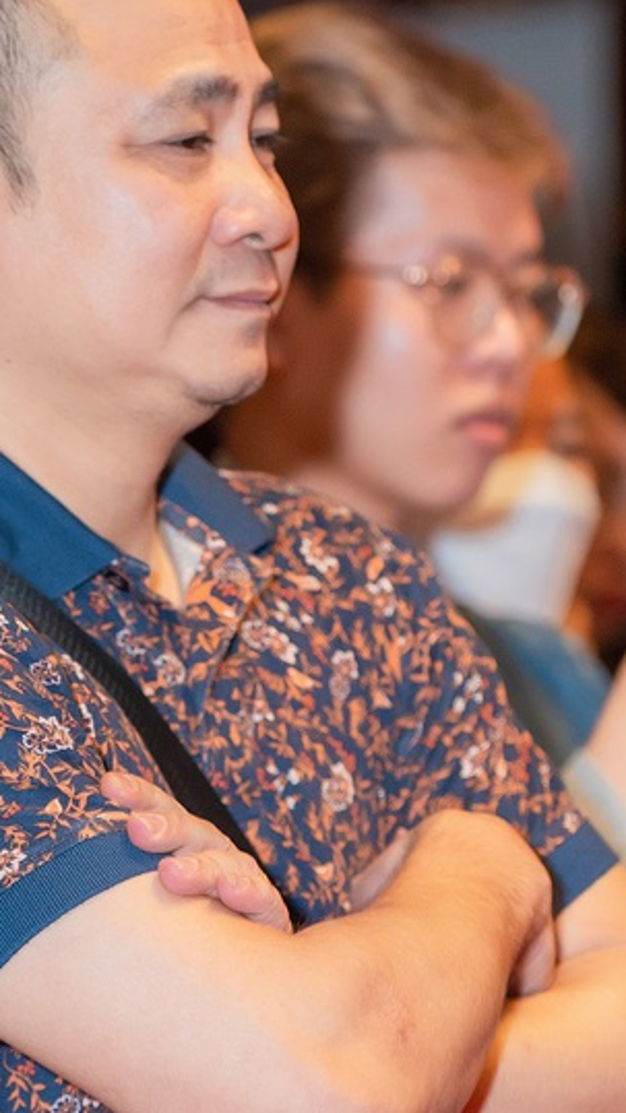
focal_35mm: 251
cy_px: 820
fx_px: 7410
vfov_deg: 8.6
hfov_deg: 4.8
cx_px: 324
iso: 1600
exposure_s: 1/160
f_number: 3.5
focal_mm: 100
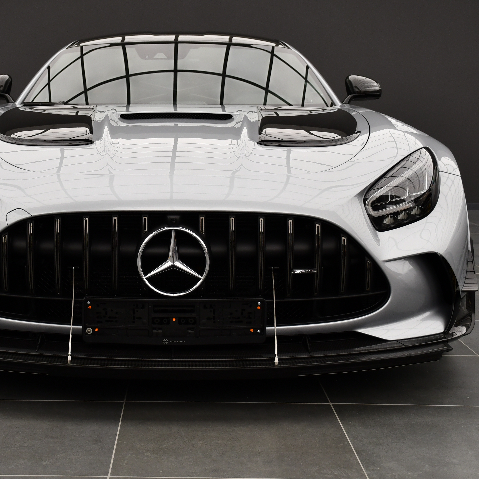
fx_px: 939
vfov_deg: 28.6
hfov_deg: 28.5
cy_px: 202
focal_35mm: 60
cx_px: 166
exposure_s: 1/250
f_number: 4.5
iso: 400
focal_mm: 27
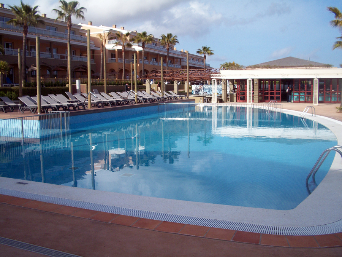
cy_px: 128
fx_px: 346
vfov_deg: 40.7
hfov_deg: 52.6
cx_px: 171
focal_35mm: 35
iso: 80
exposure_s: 1/320
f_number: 5.6
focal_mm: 6.3
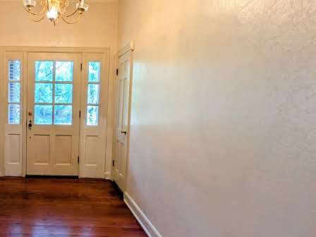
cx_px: 51
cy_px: 122
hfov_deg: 61.8
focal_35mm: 25
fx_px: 228
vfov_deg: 54.9
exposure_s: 1/120
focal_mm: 1.85
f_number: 2.2
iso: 127
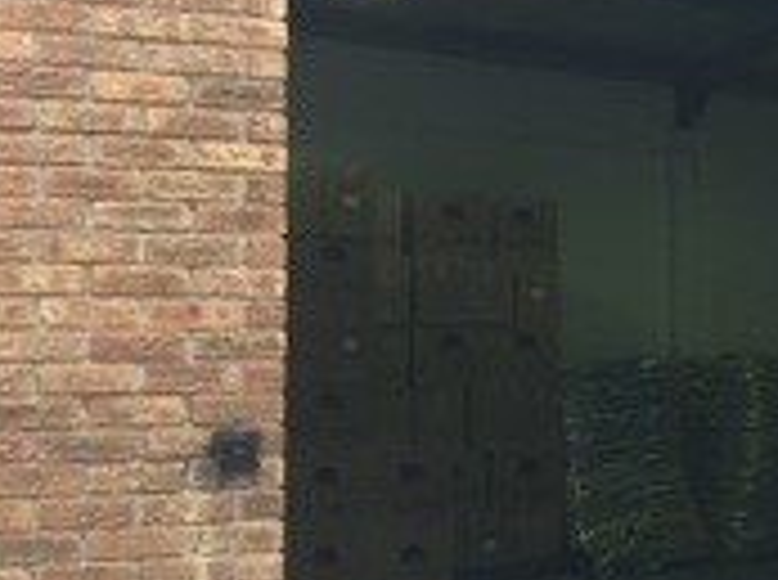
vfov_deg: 17.5
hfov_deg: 20.5
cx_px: 1115
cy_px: 272
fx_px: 1884
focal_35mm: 84
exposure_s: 1/100
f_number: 2.2
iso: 40
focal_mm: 4.15
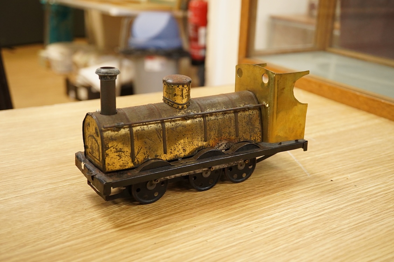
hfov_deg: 43.6
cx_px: 197
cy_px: 131
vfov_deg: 29.9
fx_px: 492
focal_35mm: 45
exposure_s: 1/160
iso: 2500
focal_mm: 30
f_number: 7.1
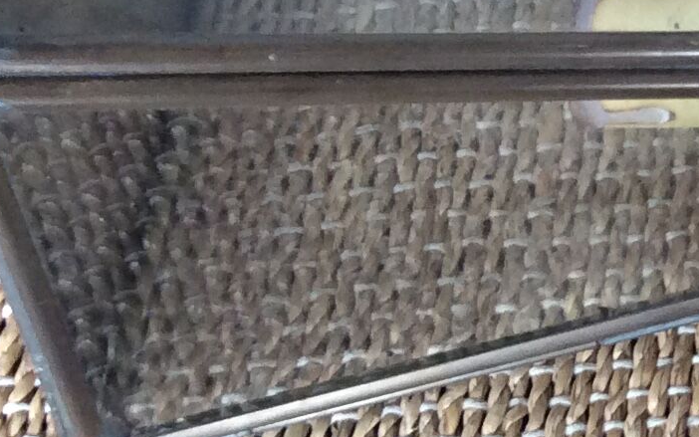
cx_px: 943
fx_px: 2382
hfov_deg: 15.8
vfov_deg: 10.3
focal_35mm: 125
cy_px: -83
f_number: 2.4
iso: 100
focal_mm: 3.3
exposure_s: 1/25
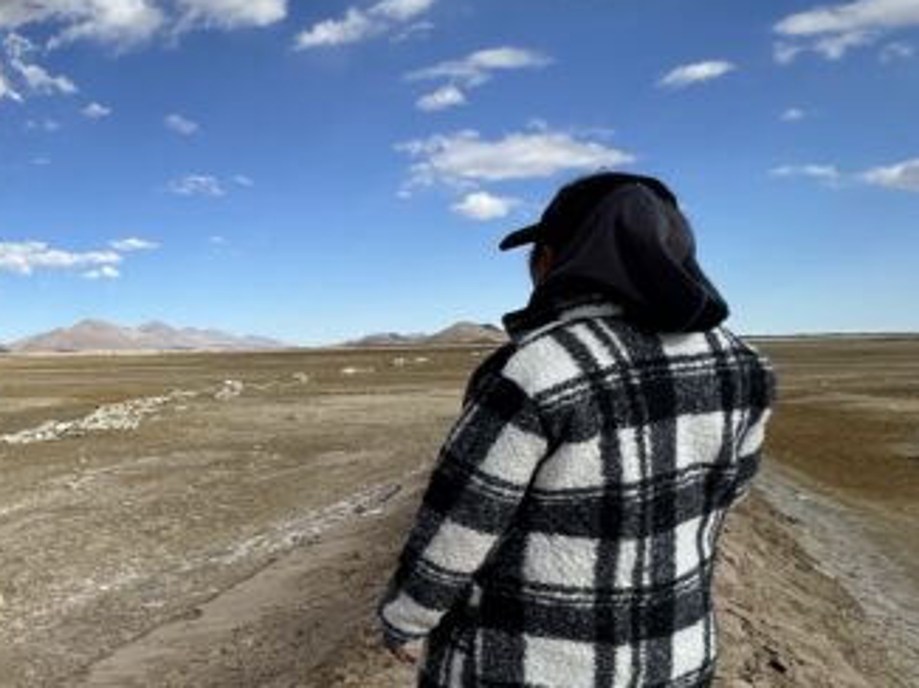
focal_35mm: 33
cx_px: -152
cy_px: 440
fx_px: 875
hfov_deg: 40.9
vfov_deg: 42.5
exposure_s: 1/2564
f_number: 2.2
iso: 50
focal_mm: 2.22
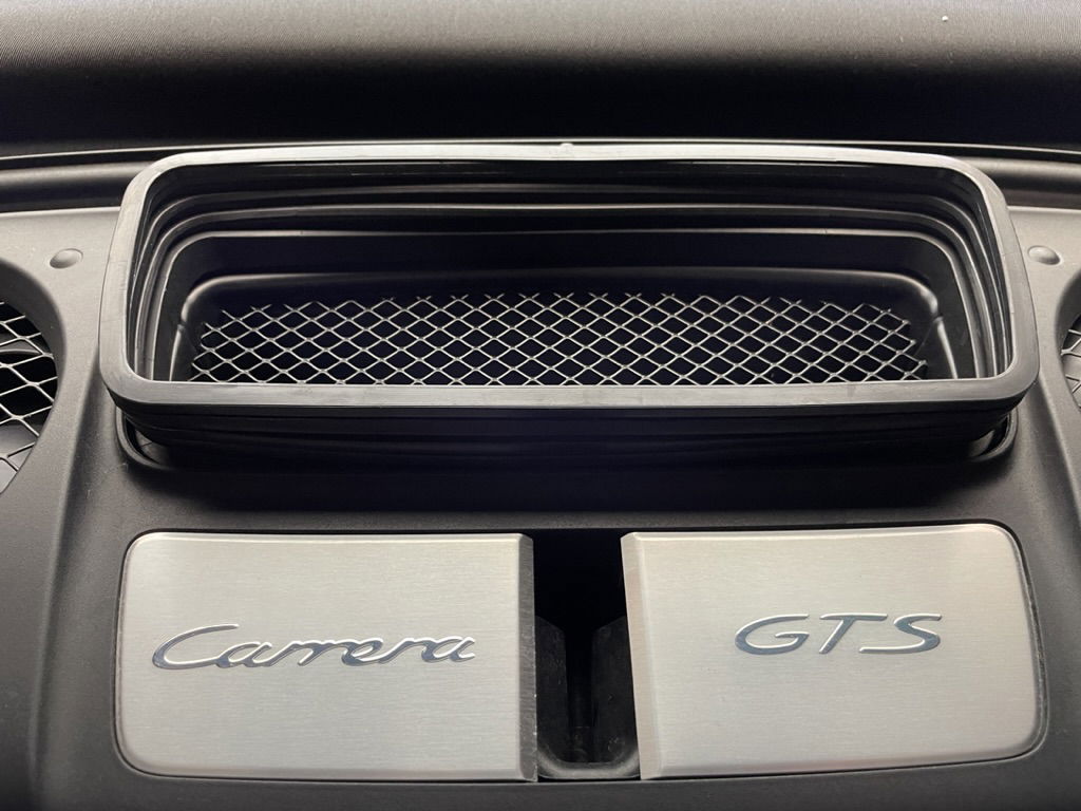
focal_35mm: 26
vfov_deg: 53.1
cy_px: 406
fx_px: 812
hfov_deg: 67.3
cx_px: 540
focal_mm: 4.2
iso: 100
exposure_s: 1/50
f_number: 1.6
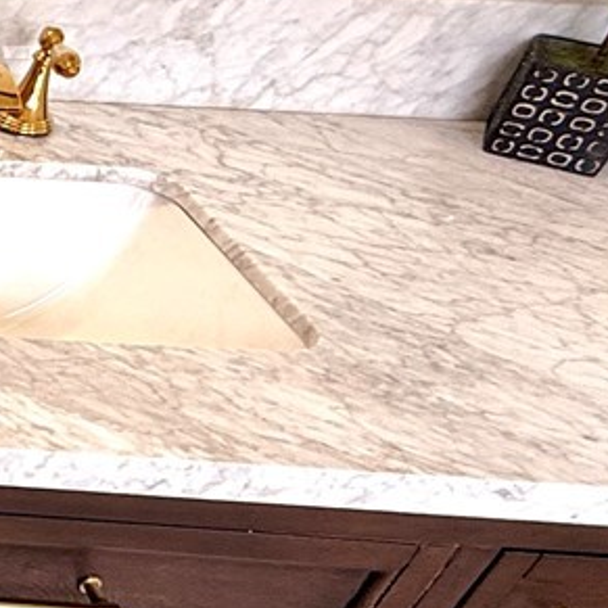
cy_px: 499
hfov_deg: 16.6
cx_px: -704
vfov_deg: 24.9
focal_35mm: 68
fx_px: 1351
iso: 100
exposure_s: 1/120
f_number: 2.2
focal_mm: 2.22
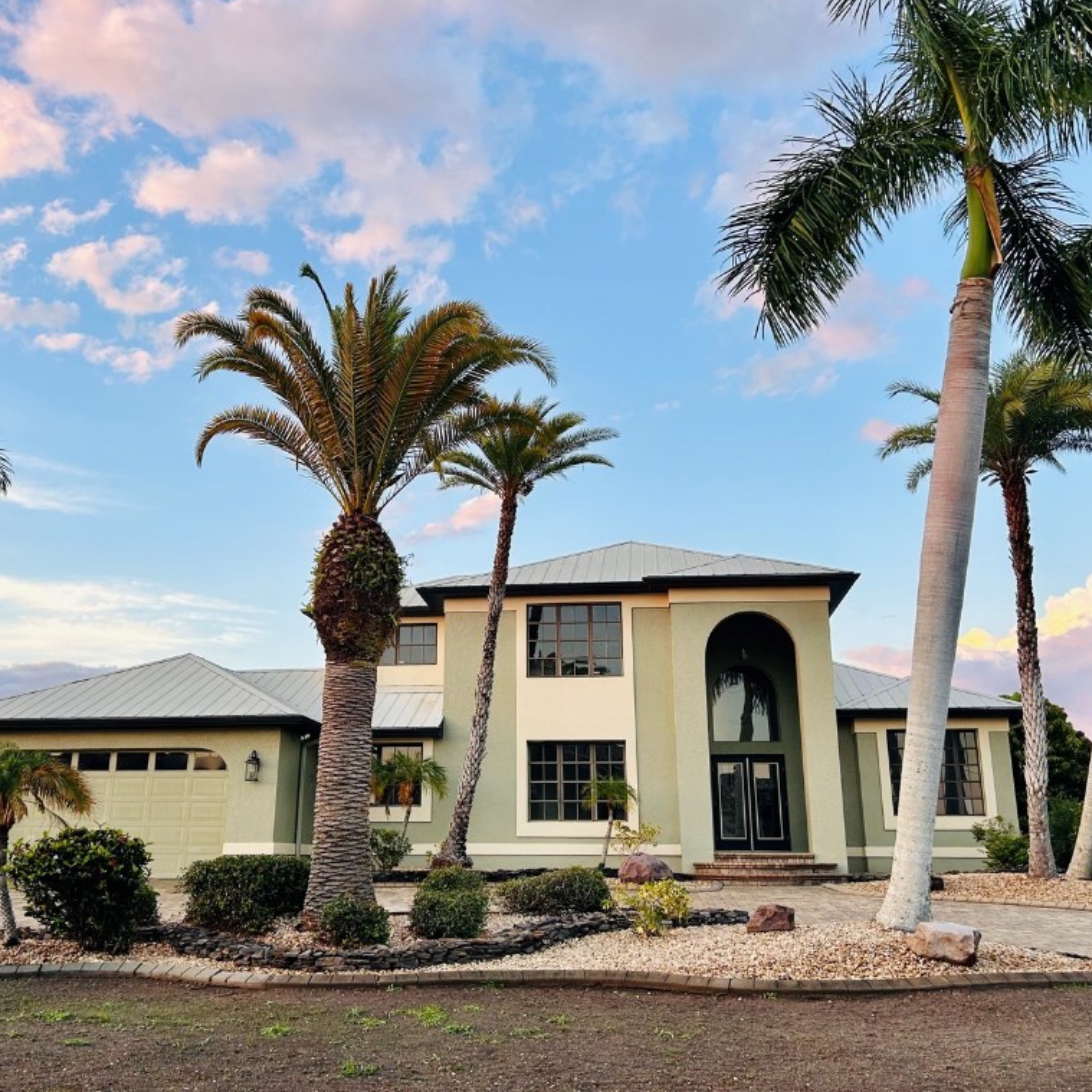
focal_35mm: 31
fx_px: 1106
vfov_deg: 52.5
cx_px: 509
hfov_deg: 52.5
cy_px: 547
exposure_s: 1/266
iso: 40
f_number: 1.5
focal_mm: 5.7
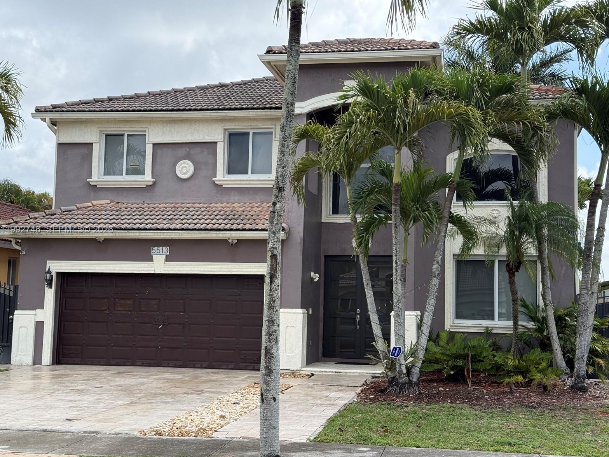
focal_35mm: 49
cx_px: 303
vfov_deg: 29.7
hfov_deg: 38.9
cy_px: 230
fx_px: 862
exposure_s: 1/2865
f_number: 1.78
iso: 100
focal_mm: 6.76
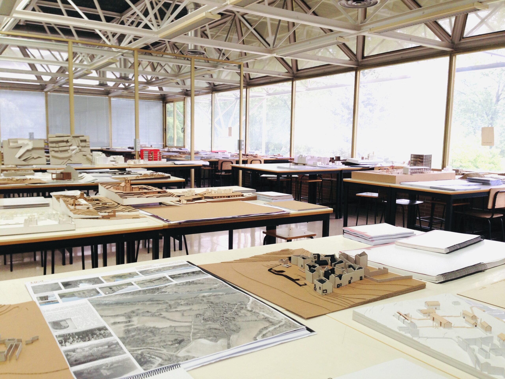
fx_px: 481
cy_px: 190
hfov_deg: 55.4
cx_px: 252
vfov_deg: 42.9
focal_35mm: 33
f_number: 2.4
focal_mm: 4.13
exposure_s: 1/30
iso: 50
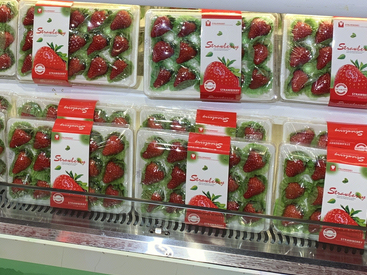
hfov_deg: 31.3
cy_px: 31
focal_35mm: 61
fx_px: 647
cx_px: 104
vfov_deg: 23.4
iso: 32
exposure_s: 1/100
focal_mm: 4.25
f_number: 1.8
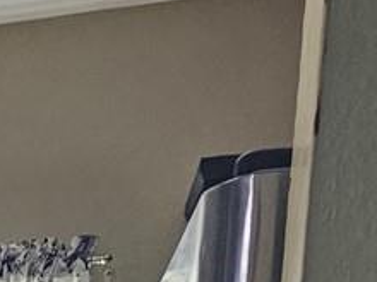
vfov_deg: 7.4
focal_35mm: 167
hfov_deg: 9.2
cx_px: -802
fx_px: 1819
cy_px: 971
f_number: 1.7
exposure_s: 1/120
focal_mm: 6.3
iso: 320
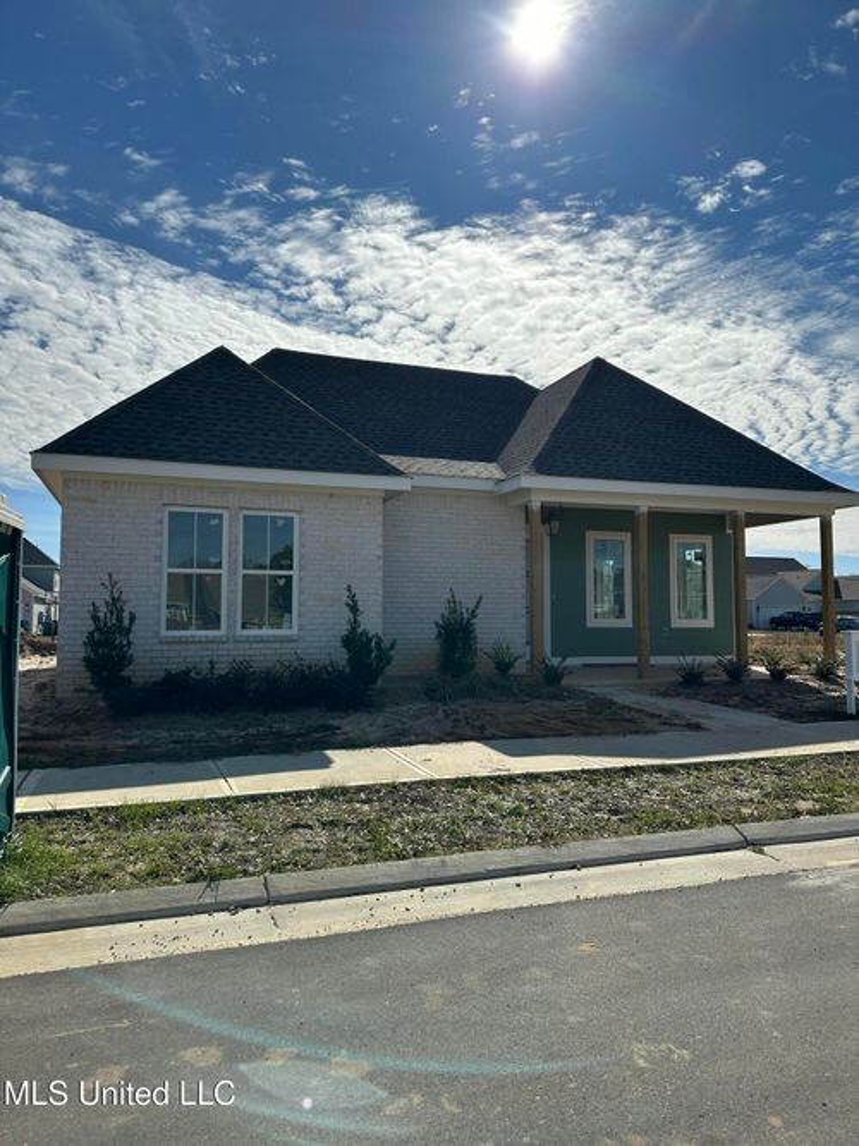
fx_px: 794
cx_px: 430
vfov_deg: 71.6
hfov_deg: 56.8
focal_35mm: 24
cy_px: 573
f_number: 1.78
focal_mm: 6.86
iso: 80
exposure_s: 1/12048
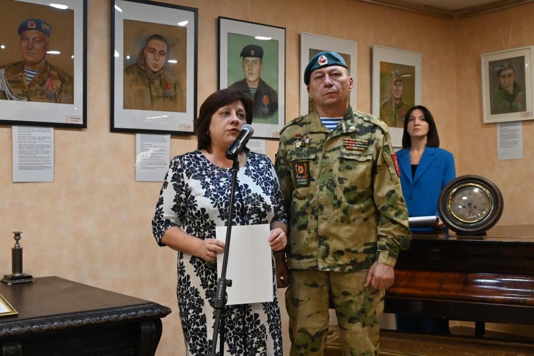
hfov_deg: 41.1
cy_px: 178
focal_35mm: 48
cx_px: 267
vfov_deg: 28.1
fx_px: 712
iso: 3200
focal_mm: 32
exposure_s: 1/125
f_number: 5.6
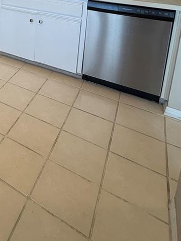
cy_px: -11
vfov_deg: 43.4
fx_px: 244
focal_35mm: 35
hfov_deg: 33.0
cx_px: -39
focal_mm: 2.22
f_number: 2.2
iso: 160
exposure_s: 1/120
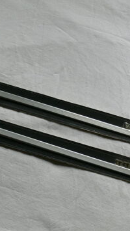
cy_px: 116
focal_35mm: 56
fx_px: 343
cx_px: 32
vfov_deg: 37.2
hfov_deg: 21.3
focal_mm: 8
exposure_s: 1/30
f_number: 2.8
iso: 100
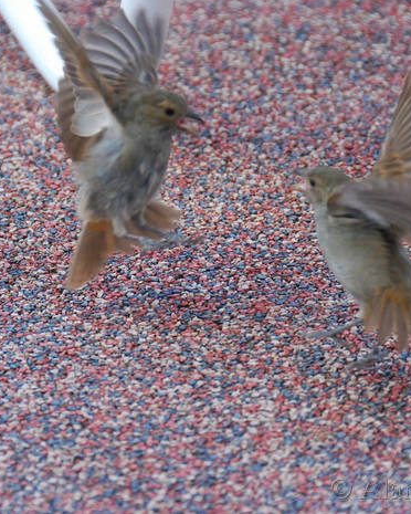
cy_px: 256
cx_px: 202
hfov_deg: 3.7
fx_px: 6447
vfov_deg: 4.6
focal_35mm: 424
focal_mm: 200
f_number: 5.6
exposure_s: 1/400
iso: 1600
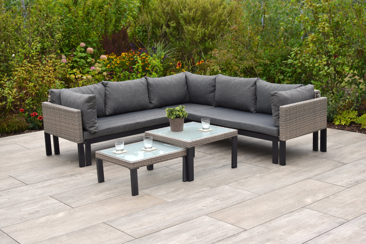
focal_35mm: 52
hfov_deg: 37.9
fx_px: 534
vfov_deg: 25.8
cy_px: 122
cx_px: 183
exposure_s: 1/1000
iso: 125
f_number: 2.8
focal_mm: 35
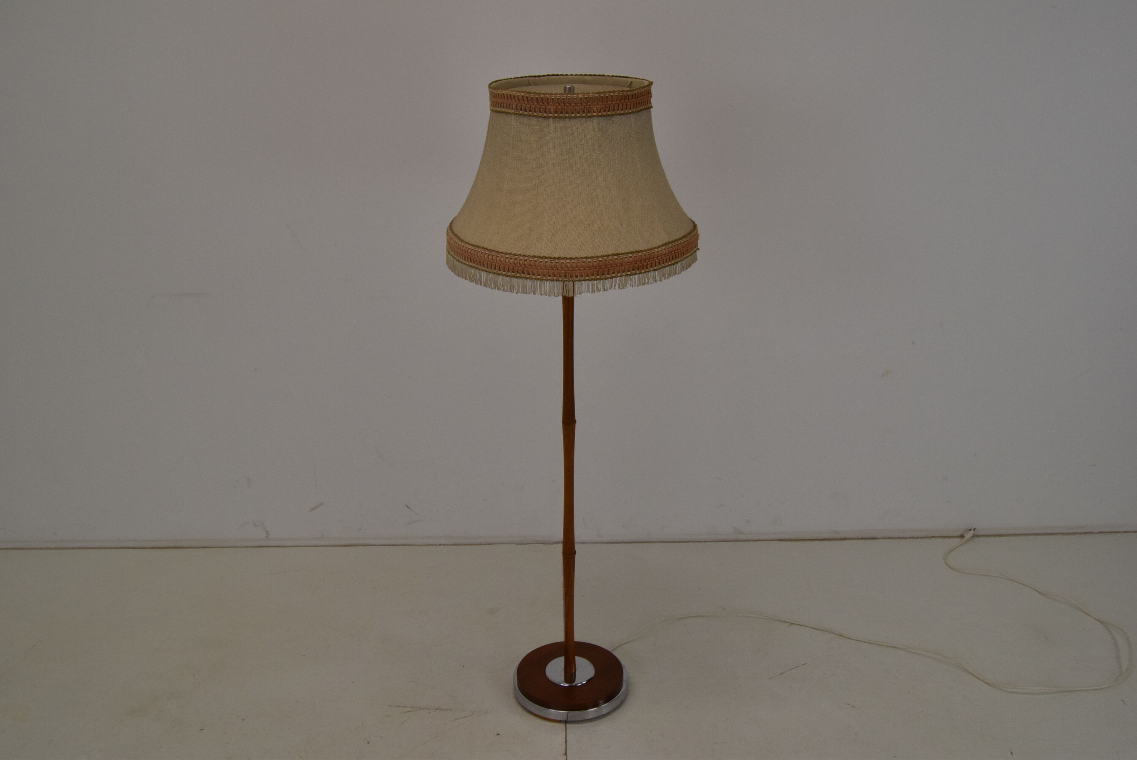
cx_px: 568
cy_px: 380
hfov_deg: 57.2
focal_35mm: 33
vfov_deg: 40.0
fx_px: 1043
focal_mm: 22
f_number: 10
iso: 1600
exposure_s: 1/400
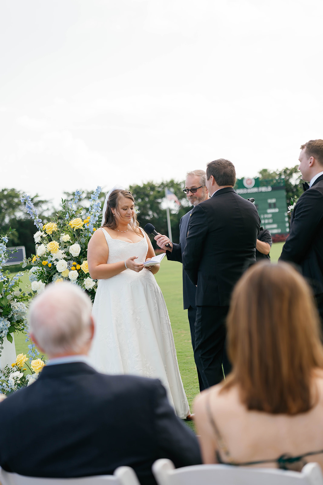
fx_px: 1009
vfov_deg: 27.0
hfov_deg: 18.2
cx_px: 162
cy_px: 242
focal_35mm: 75
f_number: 2.8
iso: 125
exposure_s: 1/500
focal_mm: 75
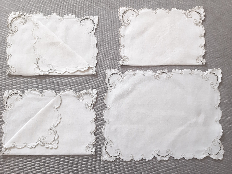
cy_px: 87
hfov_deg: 65.3
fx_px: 181
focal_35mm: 27
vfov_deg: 51.4
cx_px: 116
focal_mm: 3.93
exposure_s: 1/33
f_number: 1.7
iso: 200
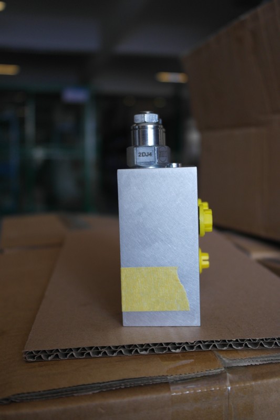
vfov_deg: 45.4
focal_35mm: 43
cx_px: 140
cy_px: 210
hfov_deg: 31.2
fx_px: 502
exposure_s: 1/100
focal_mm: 28
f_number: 4
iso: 400
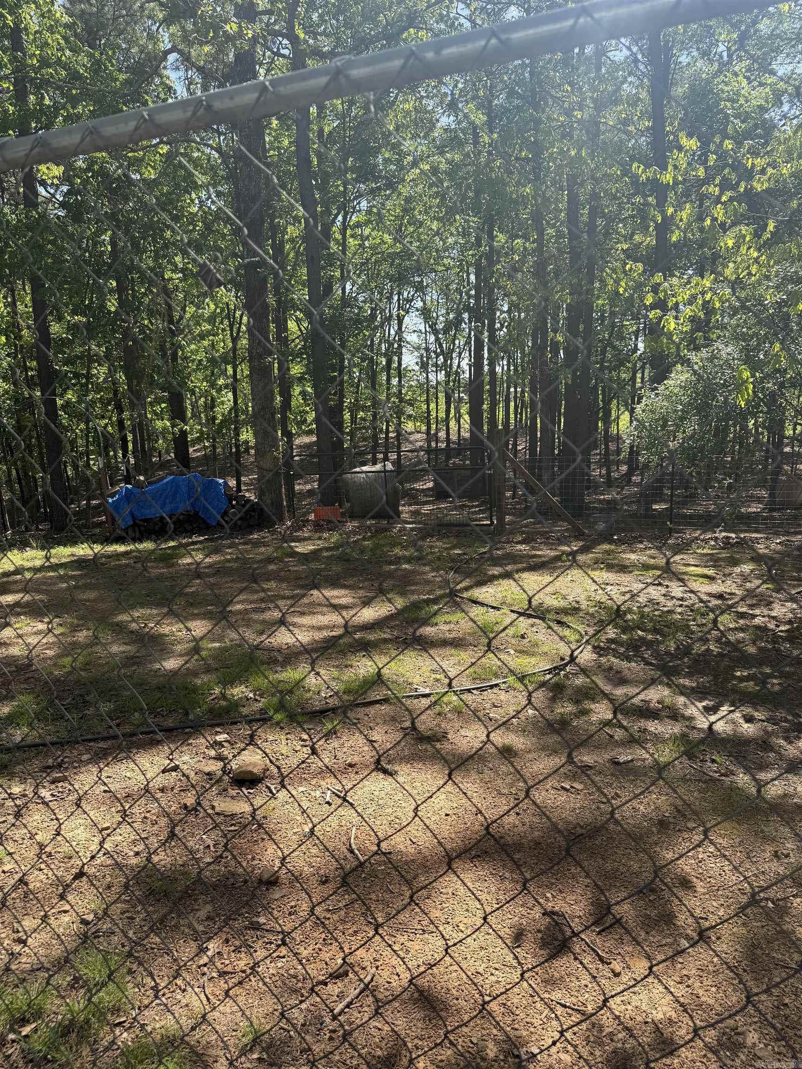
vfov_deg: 71.6
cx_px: 401
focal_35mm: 24
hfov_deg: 56.8
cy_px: 534
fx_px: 741
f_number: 1.78
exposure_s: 1/1271
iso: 80
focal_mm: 6.76
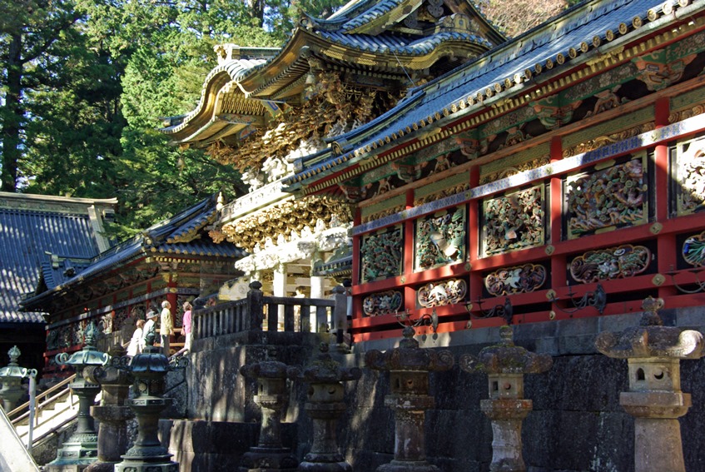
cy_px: 236
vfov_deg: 23.4
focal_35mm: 58
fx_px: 1140
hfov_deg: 34.4
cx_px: 352
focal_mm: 38.75
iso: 200
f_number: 7.1
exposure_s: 1/80
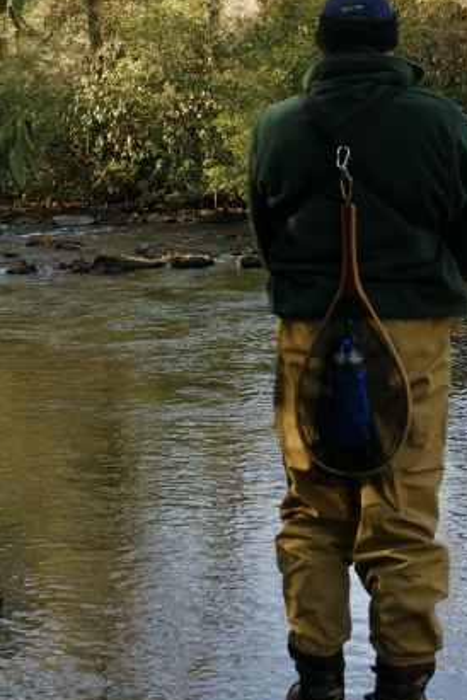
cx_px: 153
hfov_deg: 19.4
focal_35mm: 70
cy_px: 208
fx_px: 1362
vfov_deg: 28.6
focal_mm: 24
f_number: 7.1
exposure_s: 1/60
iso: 200
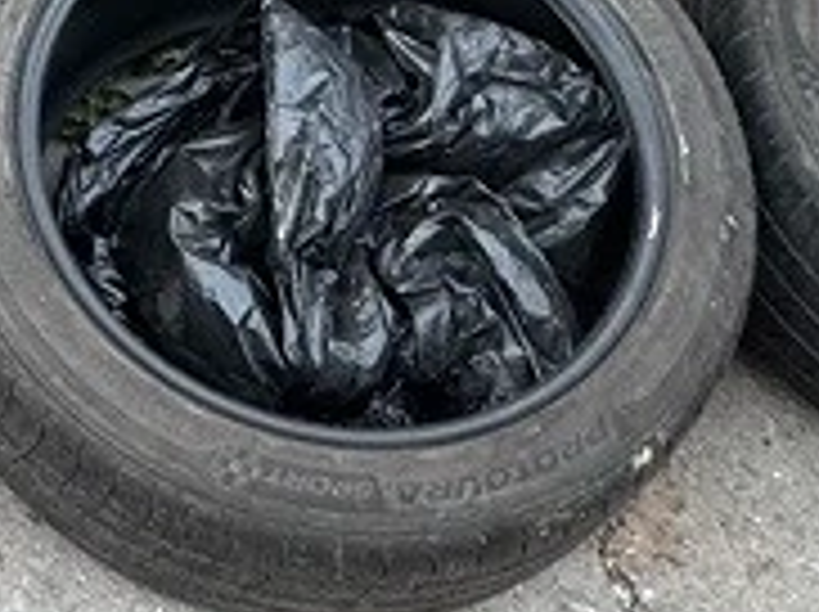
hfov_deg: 24.6
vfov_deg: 18.9
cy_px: 135
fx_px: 1819
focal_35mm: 77
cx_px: 81
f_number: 2.2
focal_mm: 2.22
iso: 400
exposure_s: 1/60
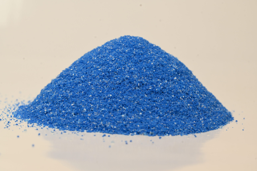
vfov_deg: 19.4
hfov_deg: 28.9
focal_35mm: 70
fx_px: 499
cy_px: 86
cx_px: 128
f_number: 9
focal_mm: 70
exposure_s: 1/100
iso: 160
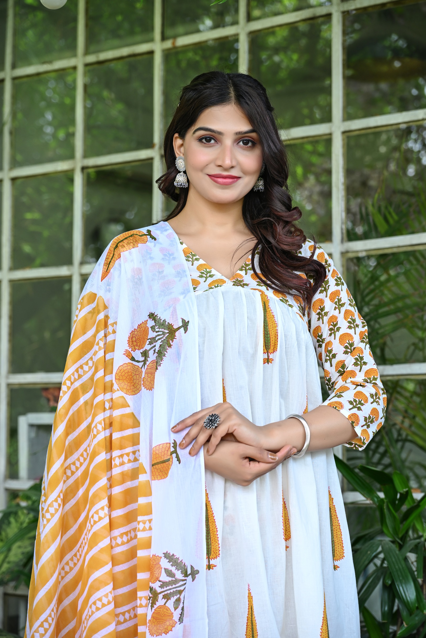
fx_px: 1295
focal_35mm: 73
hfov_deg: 18.7
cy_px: 319
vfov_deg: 27.7
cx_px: 213
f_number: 4
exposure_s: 1/160
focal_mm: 73
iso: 320
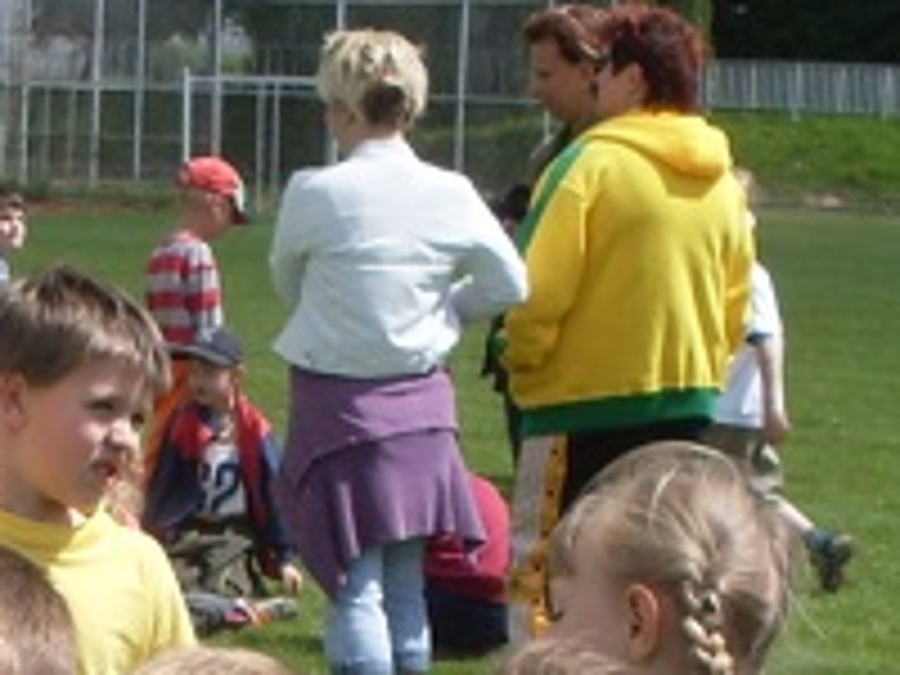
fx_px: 3952
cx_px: -68
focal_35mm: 152
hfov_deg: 12.8
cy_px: 855
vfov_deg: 9.6
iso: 80
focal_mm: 6.3
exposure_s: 1/180
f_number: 8.4
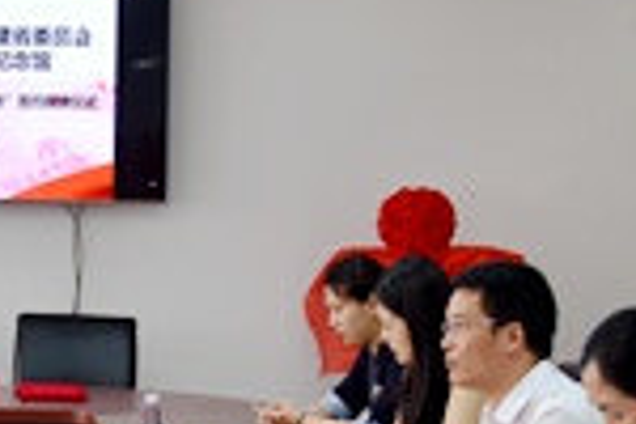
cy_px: 312
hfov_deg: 20.2
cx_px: -81
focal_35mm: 96
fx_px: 1696
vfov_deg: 14.2
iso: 800
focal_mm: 24
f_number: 5
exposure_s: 1/100
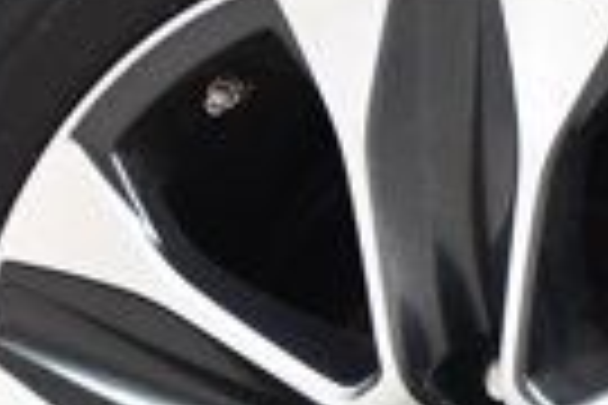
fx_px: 11737
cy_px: 461
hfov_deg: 3.0
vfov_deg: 2.0
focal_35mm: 695
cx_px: 513
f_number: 4.8
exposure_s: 1/200
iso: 800
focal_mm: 98
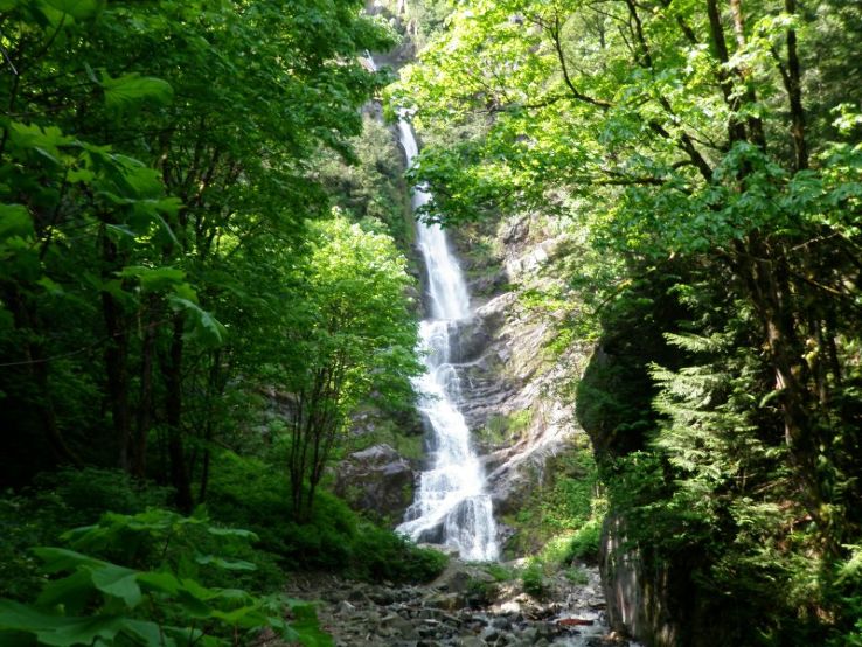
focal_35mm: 36
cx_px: 431
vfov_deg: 39.7
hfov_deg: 51.3
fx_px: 897
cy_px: 324
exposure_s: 1/50
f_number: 4.1
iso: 50
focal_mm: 6.53
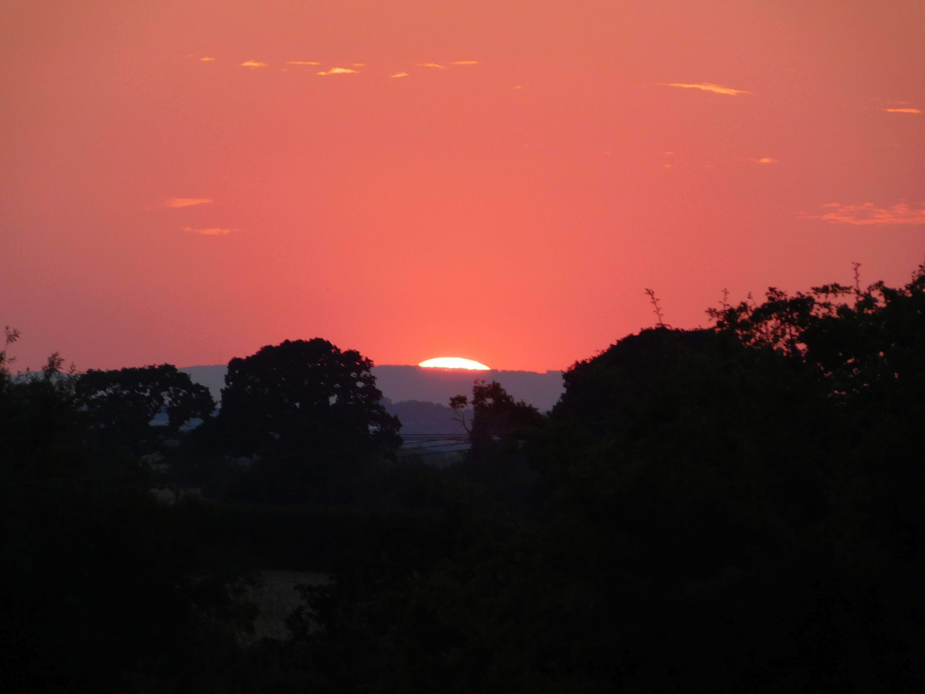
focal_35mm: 514
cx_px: 462
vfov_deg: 2.9
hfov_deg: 3.9
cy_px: 347
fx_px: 13735
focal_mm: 91.2
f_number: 6
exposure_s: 1/125
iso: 160
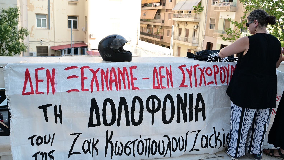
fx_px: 260
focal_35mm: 35
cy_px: 77
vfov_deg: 34.1
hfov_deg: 57.3
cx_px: 143
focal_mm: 32.5
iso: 400
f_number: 5.6
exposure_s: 1/320
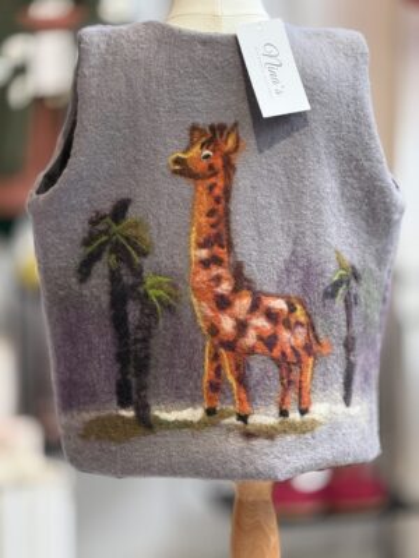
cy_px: 279
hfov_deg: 12.3
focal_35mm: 120
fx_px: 1937
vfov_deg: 16.4
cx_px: 210
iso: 250
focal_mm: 15.66
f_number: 2.8
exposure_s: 1/100
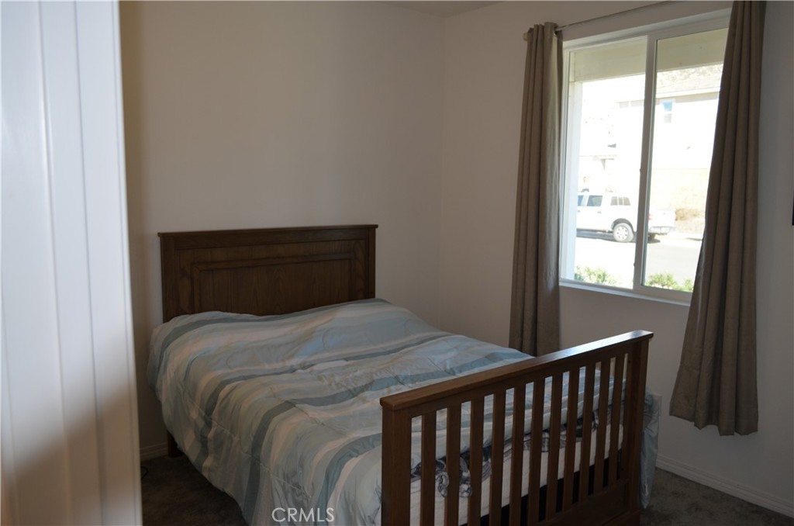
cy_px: 263
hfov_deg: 67.5
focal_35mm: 27
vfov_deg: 47.7
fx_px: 594
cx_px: 397
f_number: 3.5
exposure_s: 1/125
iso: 250
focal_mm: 18
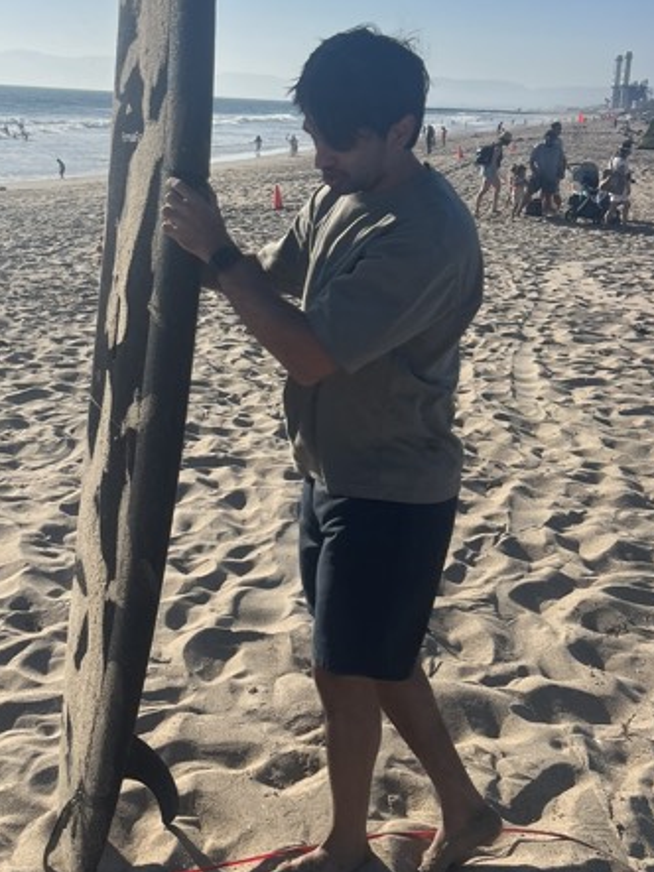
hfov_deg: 30.8
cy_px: 311
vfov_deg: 40.1
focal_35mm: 47
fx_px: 1185
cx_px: 264
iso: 50
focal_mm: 5.7
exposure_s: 1/7463
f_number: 1.5
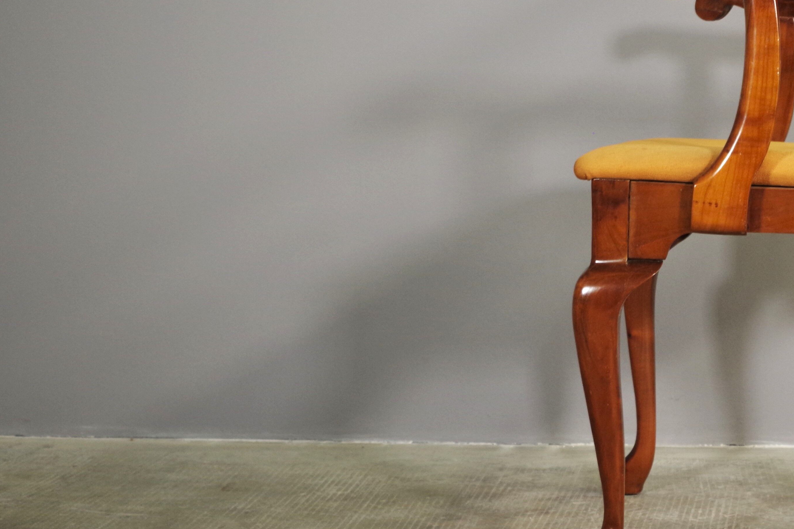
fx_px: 1742
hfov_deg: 24.4
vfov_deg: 17.1
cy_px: 99
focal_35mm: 79
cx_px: 809
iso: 400
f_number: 4
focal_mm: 24.38
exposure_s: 1/60
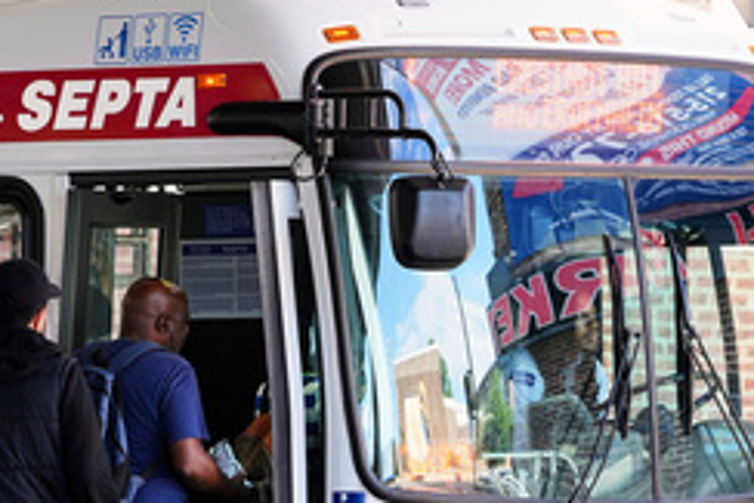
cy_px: 400
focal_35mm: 304
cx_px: 247
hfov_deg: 6.8
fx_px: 6371
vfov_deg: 4.5
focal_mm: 145
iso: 400
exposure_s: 1/320
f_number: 3.5
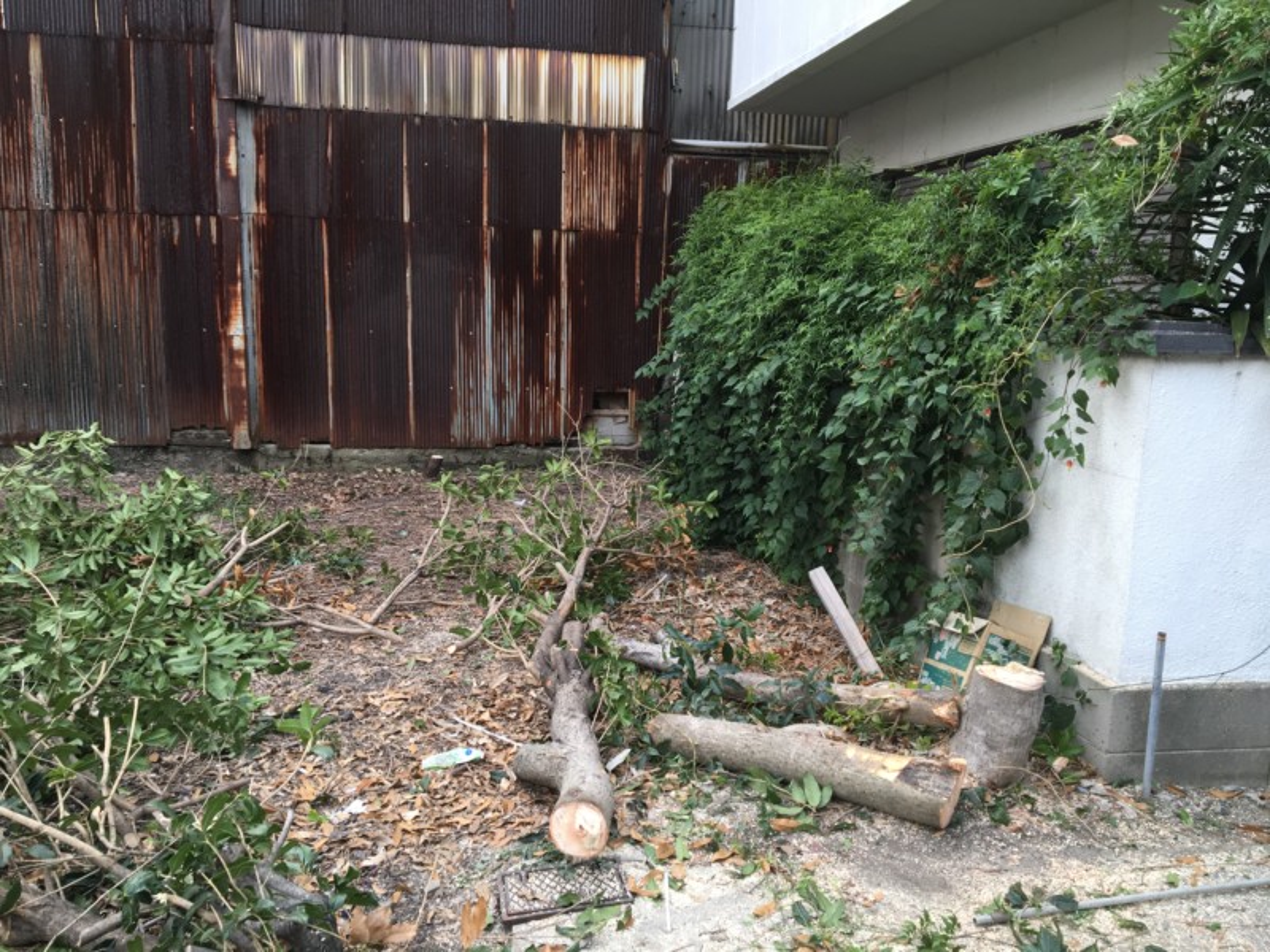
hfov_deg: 61.7
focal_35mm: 29
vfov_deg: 48.2
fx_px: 1064
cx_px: 635
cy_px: 476
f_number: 2.2
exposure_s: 1/120
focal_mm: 4.15
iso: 32
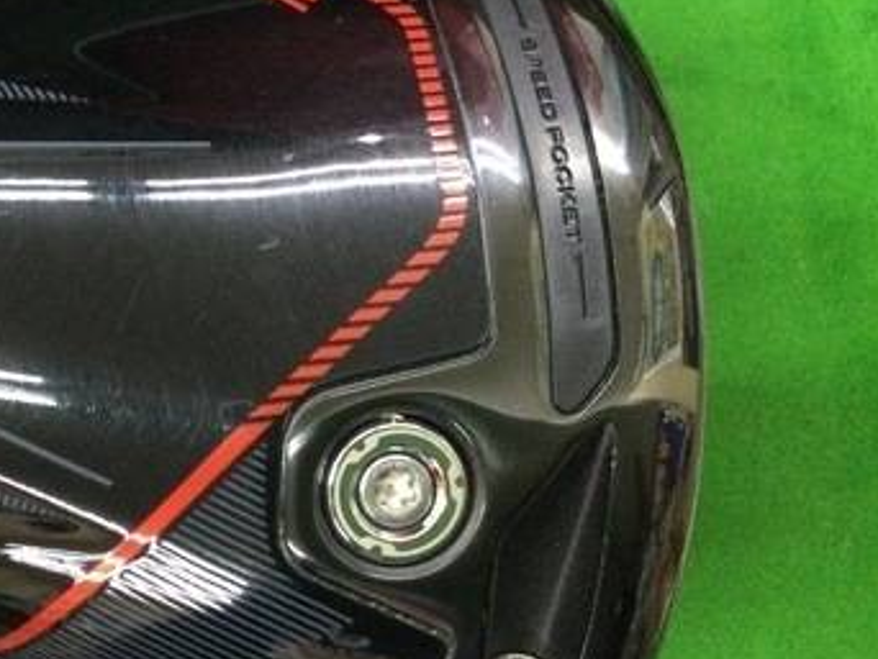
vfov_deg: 25.2
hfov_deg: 31.8
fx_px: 1472
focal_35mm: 58
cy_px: 423
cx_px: 108
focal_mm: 3.3
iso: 200
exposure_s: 1/30
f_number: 2.4
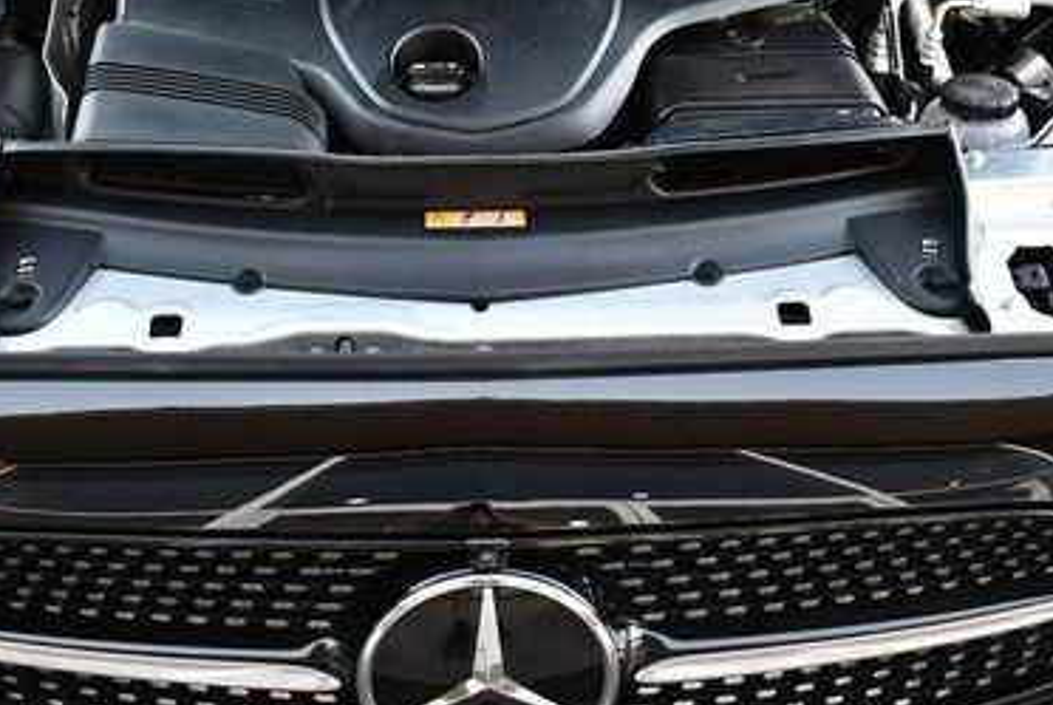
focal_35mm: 62
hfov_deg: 32.3
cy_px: 190
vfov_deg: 21.8
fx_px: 1816
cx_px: 470
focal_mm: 18
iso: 560
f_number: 3.5
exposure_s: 1/250
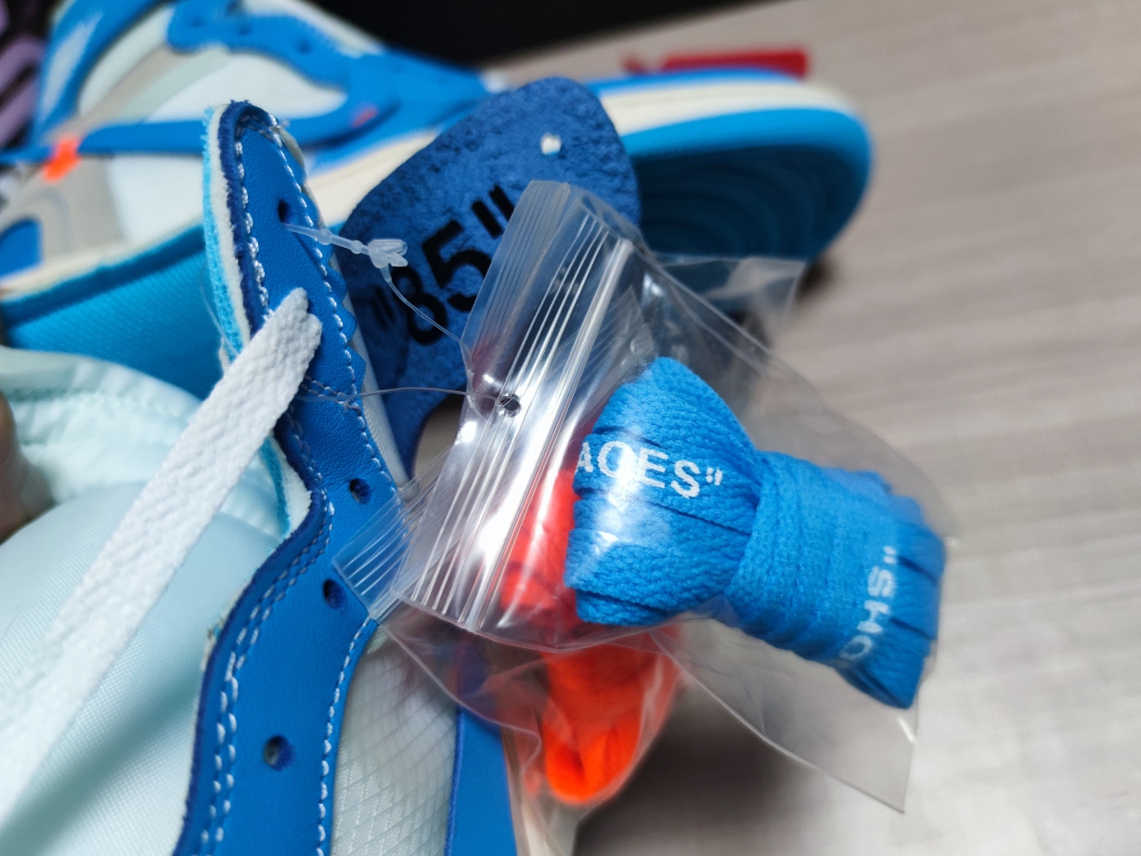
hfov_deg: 69.4
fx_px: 824
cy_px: 427
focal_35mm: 25
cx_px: 568
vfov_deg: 54.9
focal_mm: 6.72
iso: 278
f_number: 1.69
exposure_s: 1/100
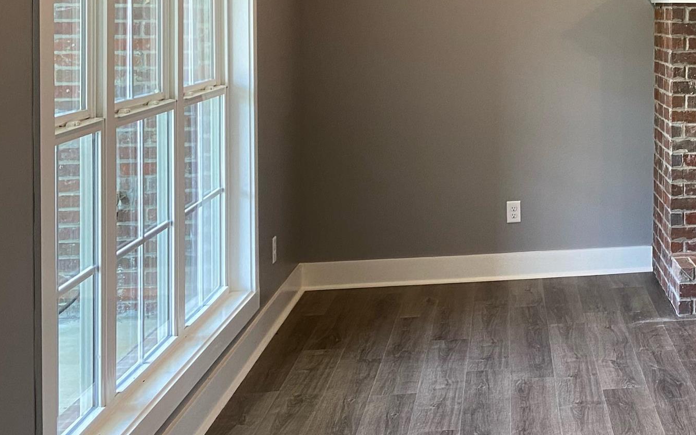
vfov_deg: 20.2
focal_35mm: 63
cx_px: 789
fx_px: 1195
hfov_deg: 29.0
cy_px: 46
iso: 80
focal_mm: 4.25
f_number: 1.8
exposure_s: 1/60
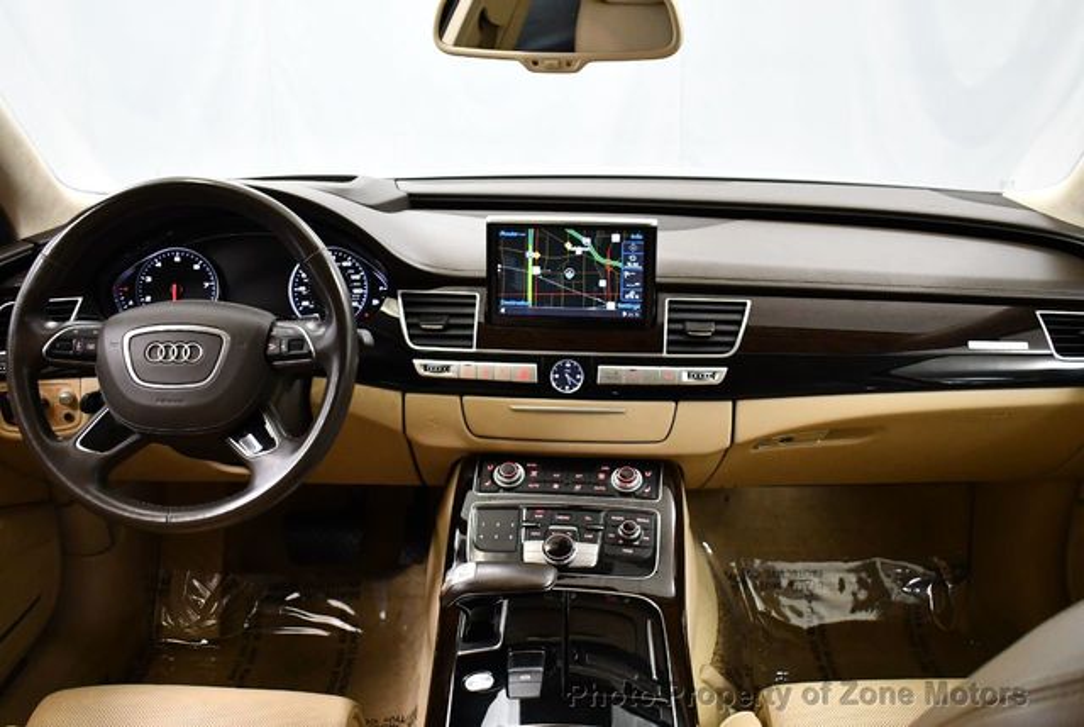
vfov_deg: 37.0
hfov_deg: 53.1
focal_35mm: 36
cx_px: 542
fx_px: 1086
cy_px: 364
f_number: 3.5
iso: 2800
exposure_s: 1/125
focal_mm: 18
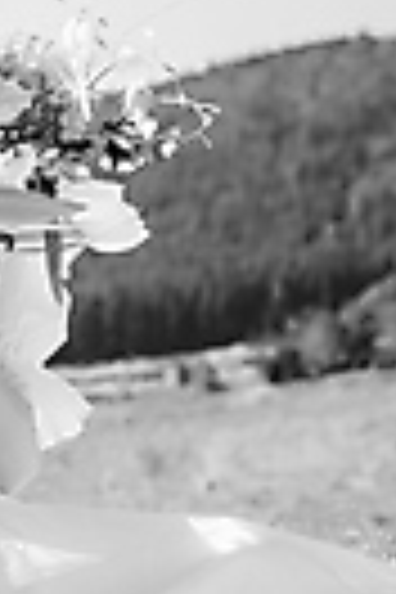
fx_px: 2244
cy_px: 400
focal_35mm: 136
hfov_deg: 9.9
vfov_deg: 15.0
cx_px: -106
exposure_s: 1/1000
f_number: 4
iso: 125
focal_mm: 45
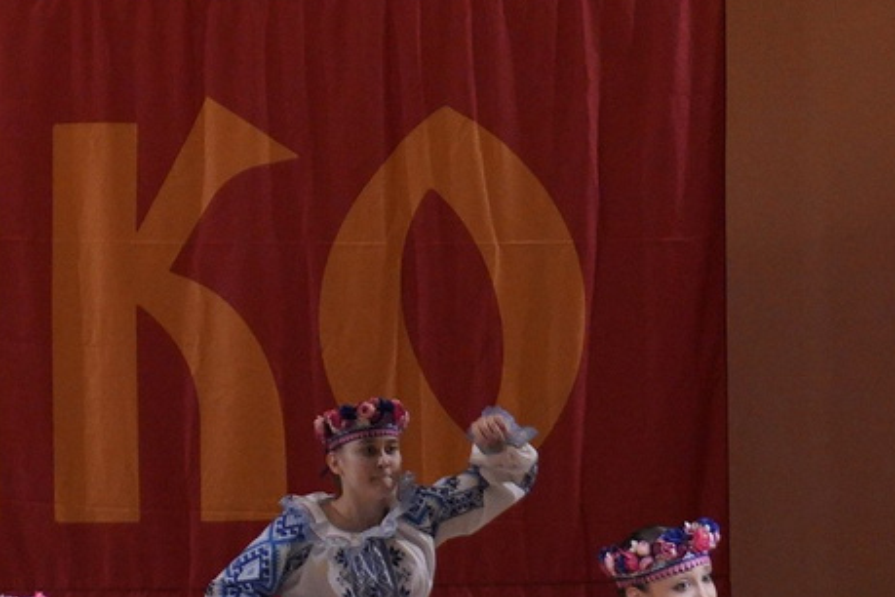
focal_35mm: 457
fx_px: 11361
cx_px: -532
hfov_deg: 4.5
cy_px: 91
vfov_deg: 3.0
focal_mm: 82
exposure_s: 1/400
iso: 2000
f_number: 2.8
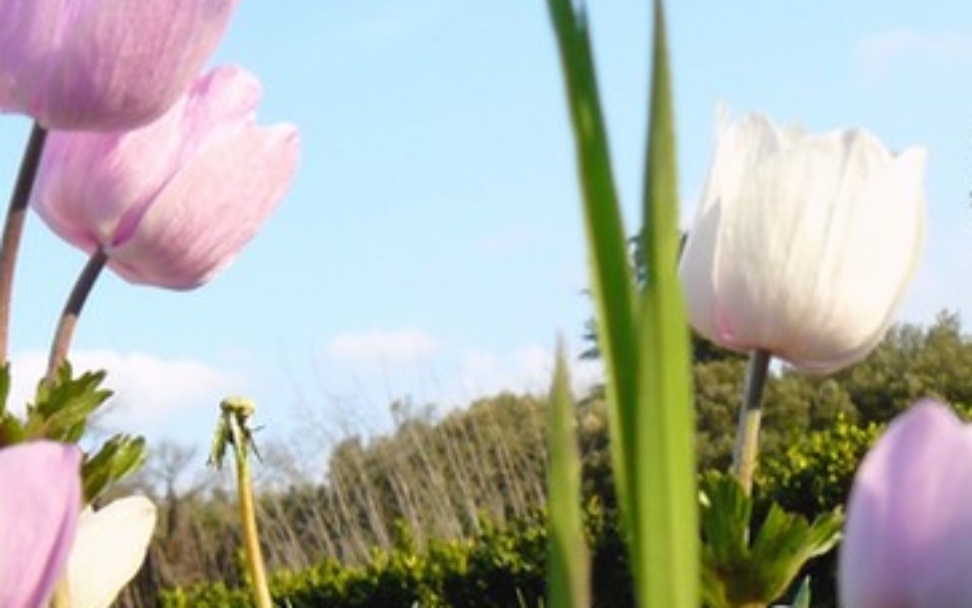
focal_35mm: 112
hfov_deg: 18.2
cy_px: 612
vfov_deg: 11.6
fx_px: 2967
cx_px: 40
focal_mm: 8
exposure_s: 1/200
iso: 100
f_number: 5
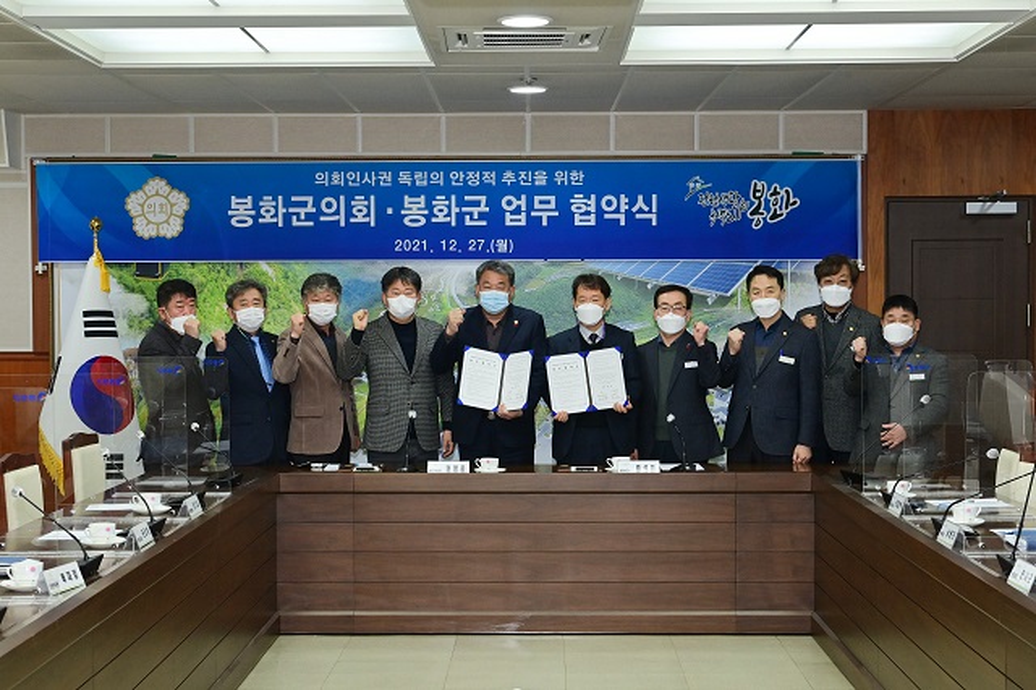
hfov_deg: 35.7
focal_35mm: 56
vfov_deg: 24.2
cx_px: 518
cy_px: 345
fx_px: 1611
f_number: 7.1
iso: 2500
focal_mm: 56
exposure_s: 1/160
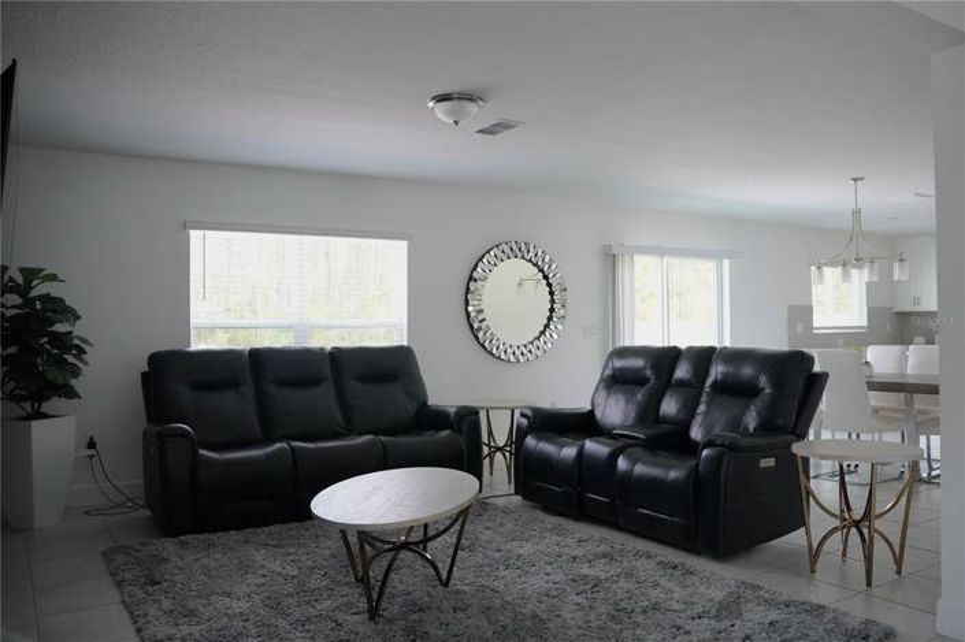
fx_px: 779
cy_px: 321
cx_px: 482
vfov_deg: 44.8
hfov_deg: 63.5
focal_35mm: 29
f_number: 5
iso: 10000
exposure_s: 1/1250
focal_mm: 29.1
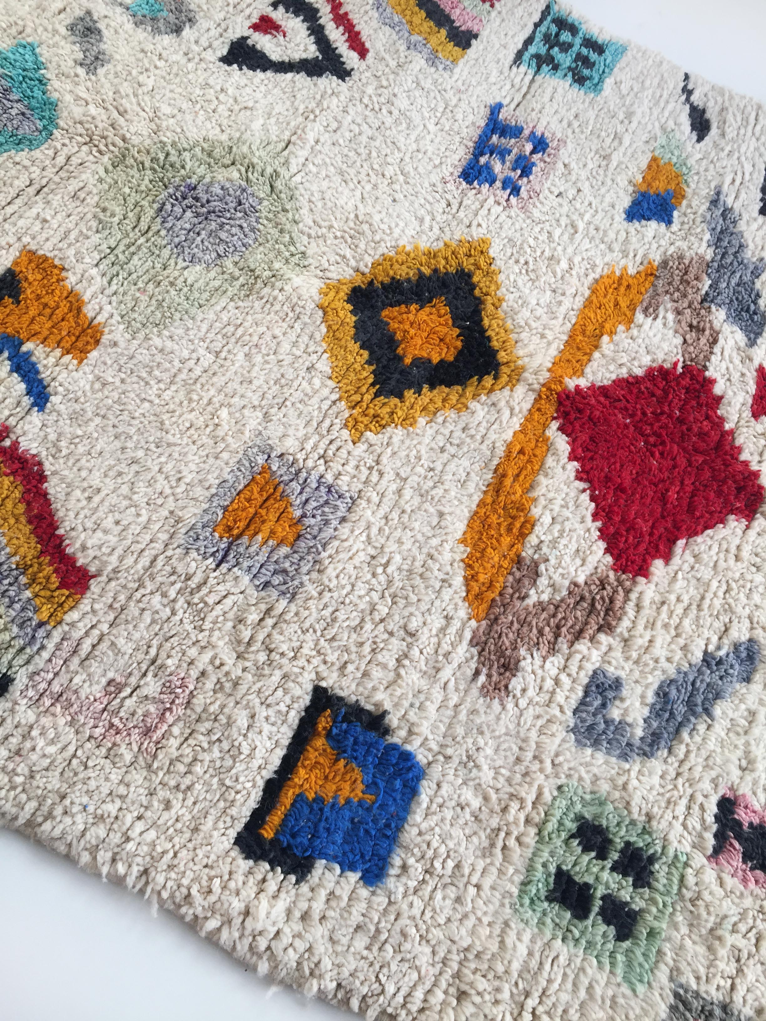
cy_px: 510
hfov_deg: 48.2
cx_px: 383
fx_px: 856
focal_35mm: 29
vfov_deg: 61.7
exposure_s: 1/100
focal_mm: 4.15
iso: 50
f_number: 2.2
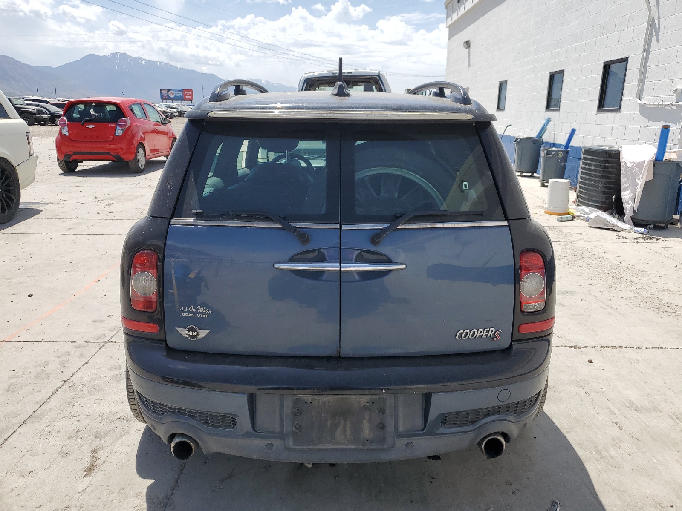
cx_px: 341
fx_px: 512
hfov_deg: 67.3
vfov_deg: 53.1
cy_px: 256
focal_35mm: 26
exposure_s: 1/3333
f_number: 1.5
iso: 50
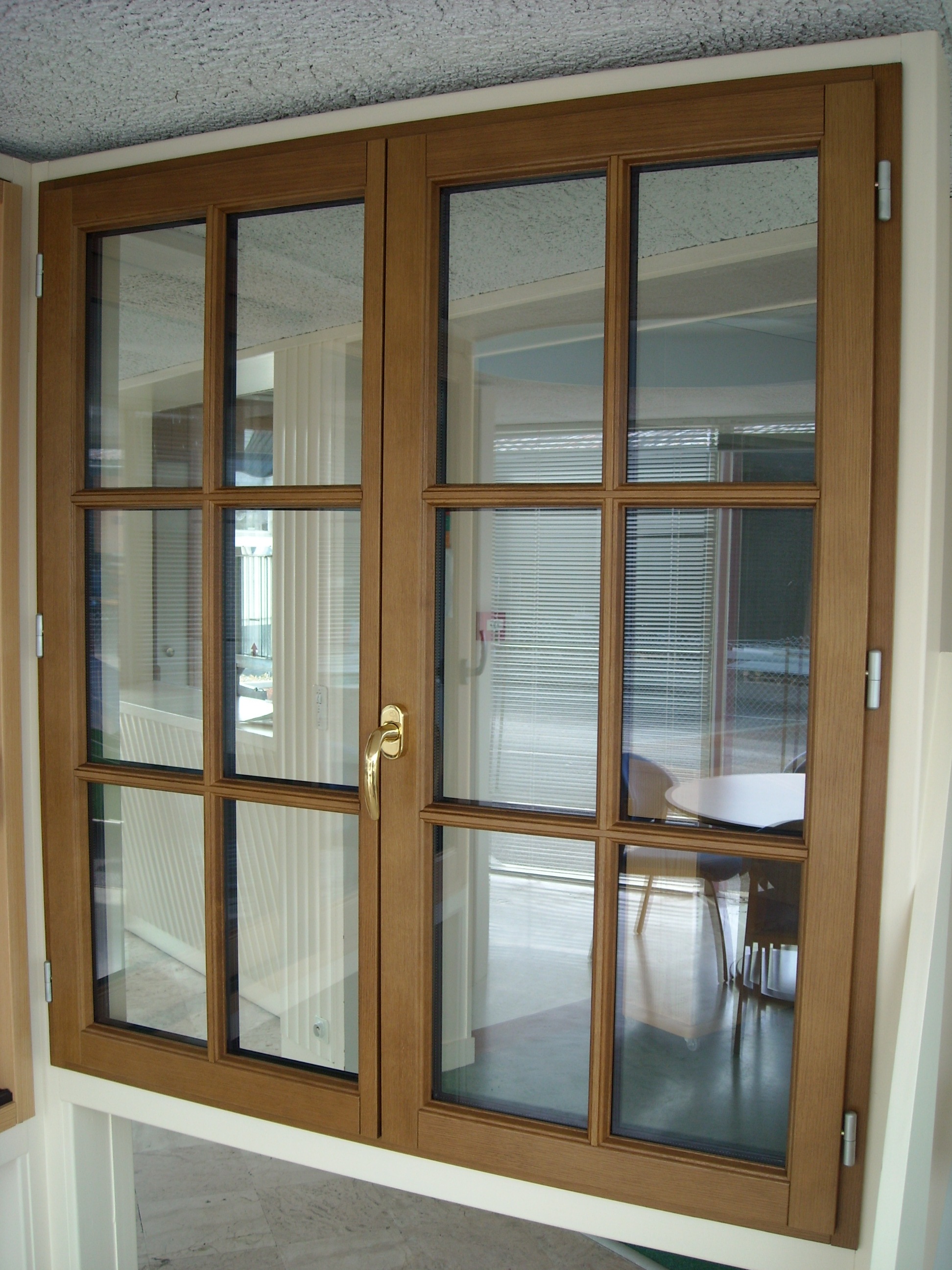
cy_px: 635
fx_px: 1283
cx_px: 476
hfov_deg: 40.7
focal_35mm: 35
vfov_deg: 52.6
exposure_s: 1/61
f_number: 2.8
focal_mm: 5.7
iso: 64
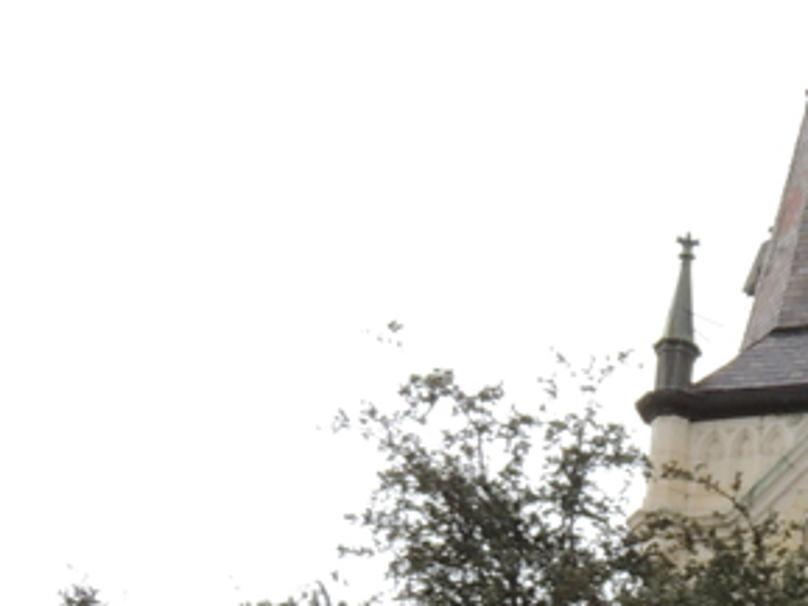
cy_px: 626
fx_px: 4857
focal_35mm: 208
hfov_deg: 9.4
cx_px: 819
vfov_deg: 7.1
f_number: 3.5
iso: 100
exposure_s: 1/125
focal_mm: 8.3
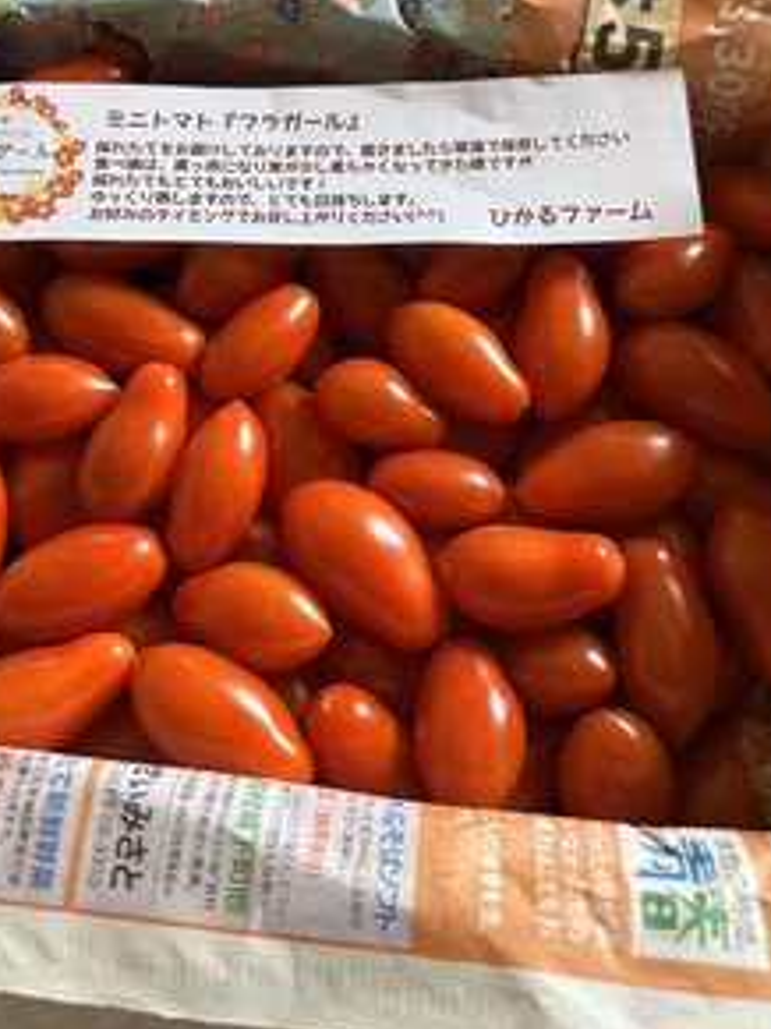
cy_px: 336
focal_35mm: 33
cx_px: 340
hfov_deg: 42.8
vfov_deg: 54.2
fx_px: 981
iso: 160
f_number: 1.78
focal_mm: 6.86
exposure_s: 1/121
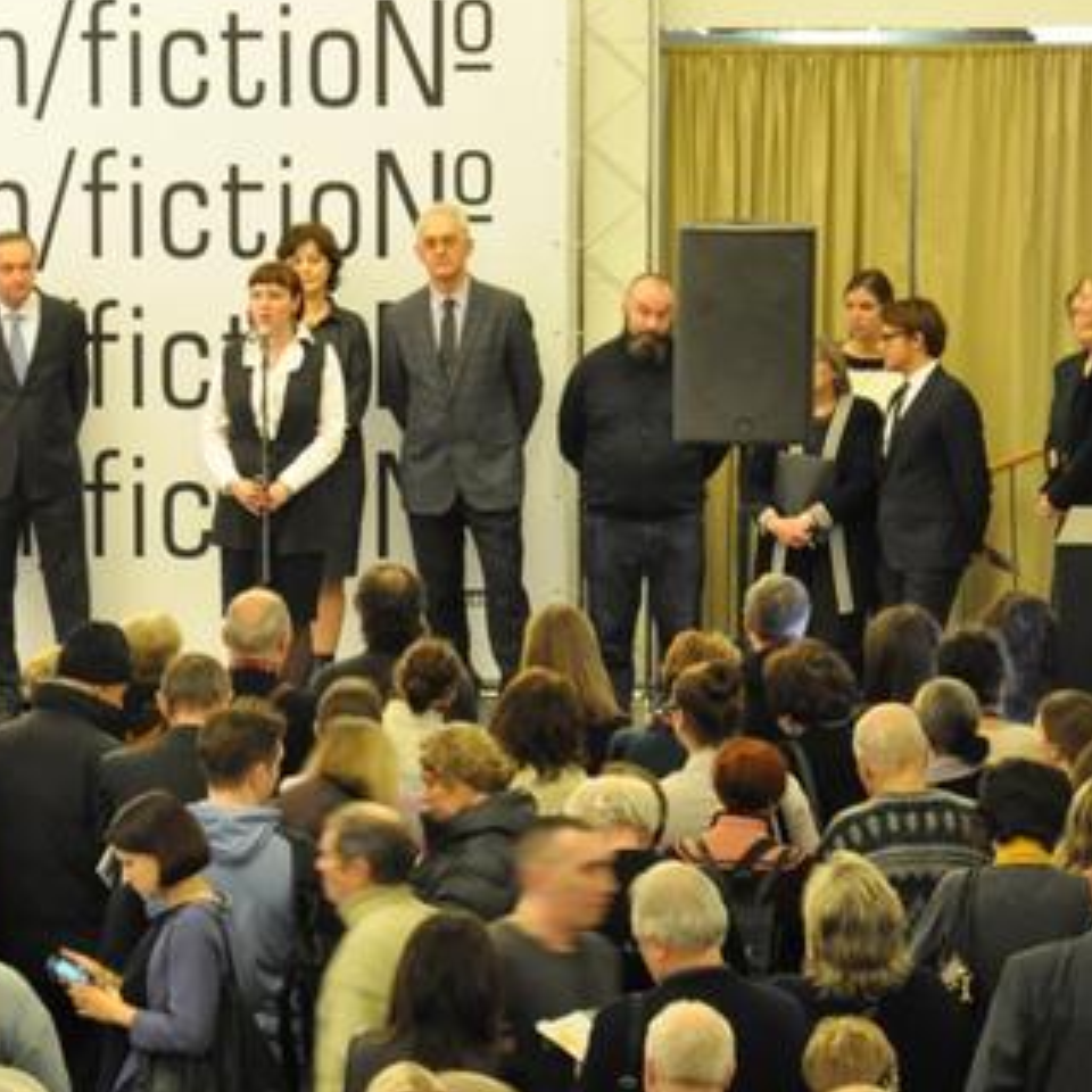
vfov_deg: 7.5
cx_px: 287
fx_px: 8352
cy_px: 674
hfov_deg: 7.5
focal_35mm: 234
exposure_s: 1/15
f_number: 5.6
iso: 1600
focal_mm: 92
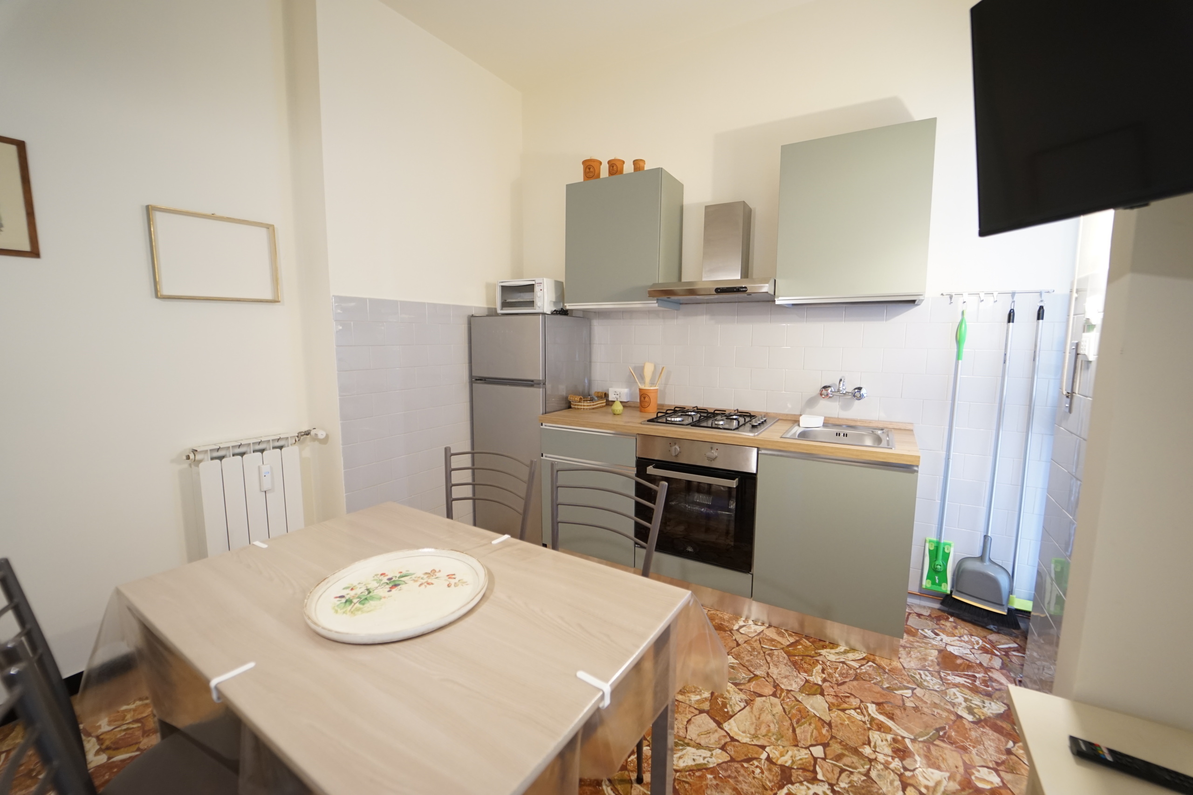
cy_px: 398
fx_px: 464
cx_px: 596
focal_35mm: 14
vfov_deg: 81.2
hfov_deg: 104.3
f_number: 2.8
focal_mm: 14
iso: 1000
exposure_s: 1/60
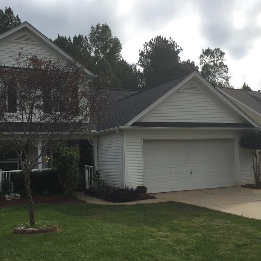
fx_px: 324
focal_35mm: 38
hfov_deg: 43.6
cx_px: 102
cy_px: 144
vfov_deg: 43.8
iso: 32
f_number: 2.2
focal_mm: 4.15
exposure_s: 1/2326
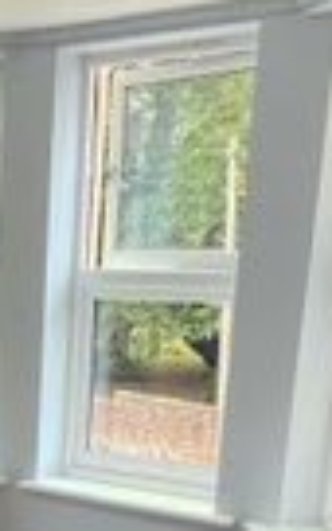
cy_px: 552
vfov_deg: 27.1
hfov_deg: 16.8
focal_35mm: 71
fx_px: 1028
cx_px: -148
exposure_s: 1/50
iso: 160
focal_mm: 1.57
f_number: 1.8
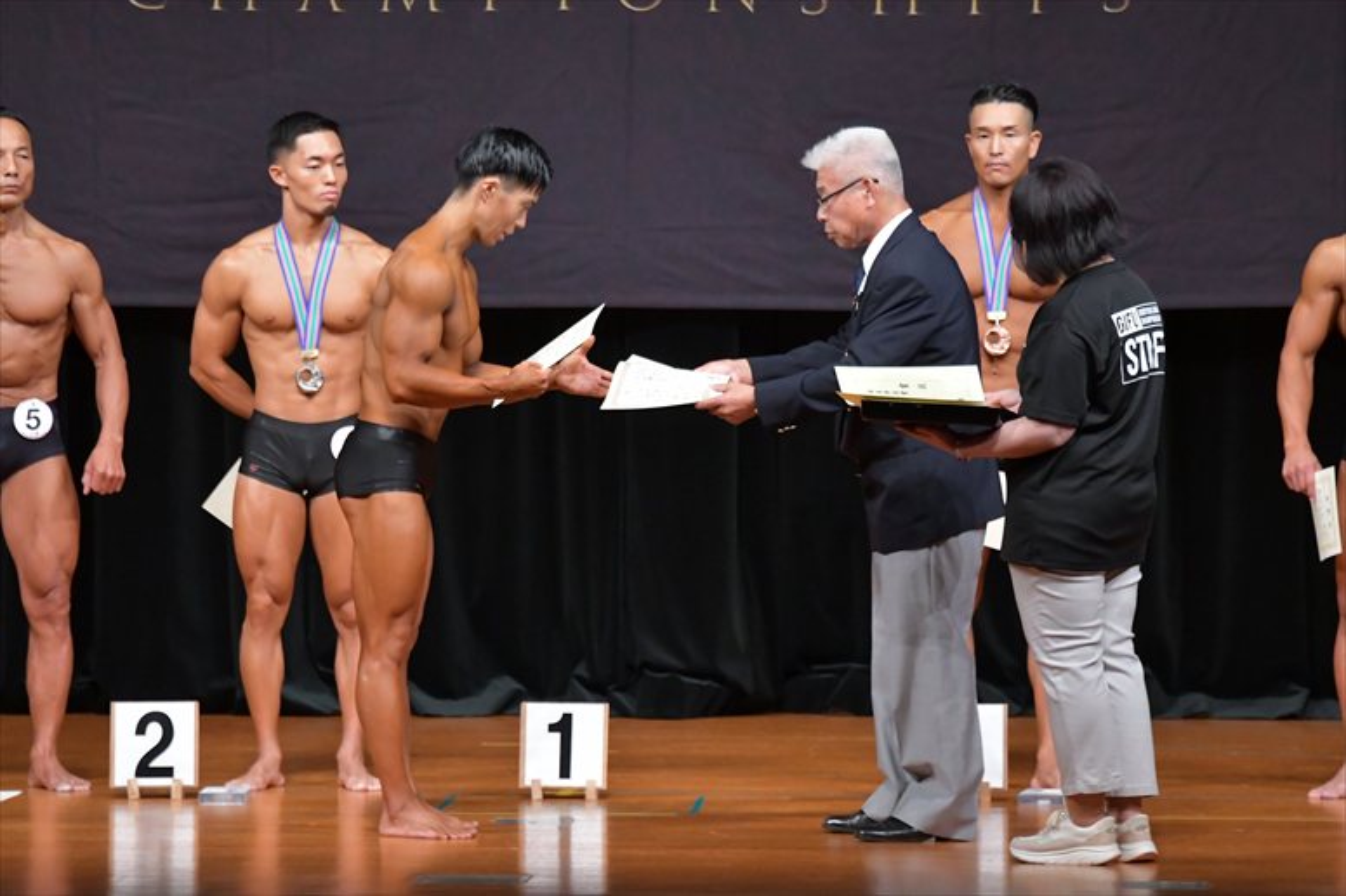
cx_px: 673
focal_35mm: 255
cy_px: 448
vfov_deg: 5.4
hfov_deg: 8.1
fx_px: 9530
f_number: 5.6
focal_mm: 170
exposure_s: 1/400
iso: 5000
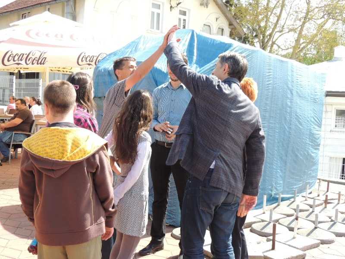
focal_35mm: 43
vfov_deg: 33.6
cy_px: 130
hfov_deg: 43.9
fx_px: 429
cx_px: 172
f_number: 3.4
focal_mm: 7.6
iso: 100
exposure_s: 1/200
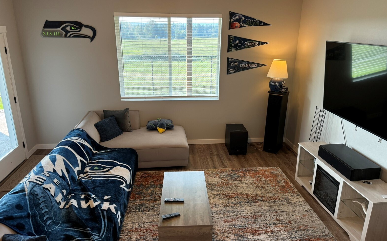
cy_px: 117
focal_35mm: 26
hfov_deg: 70.4
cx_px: 197
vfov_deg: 47.6
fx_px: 274
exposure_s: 1/120
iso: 125
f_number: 1.78
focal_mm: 6.76
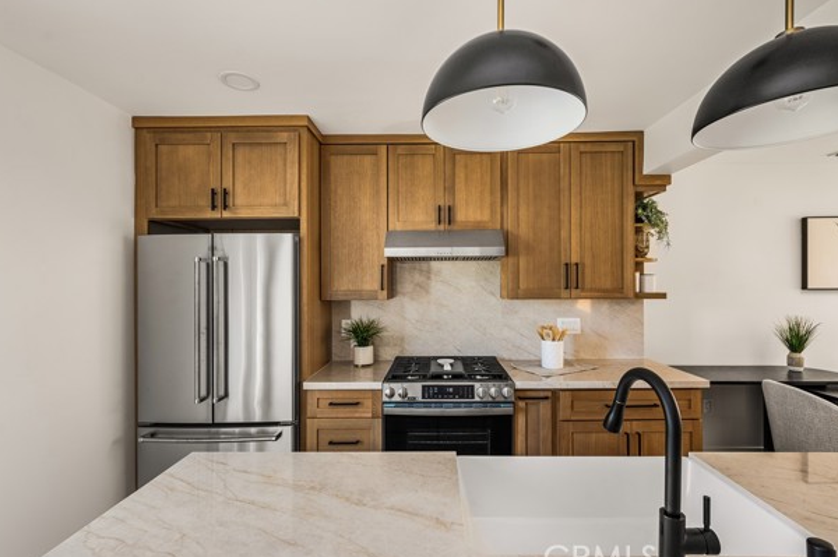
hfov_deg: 96.8
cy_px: 281
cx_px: 429
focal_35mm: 16
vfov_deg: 73.6
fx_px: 372
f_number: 6.3
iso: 80
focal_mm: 15
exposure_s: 1/10
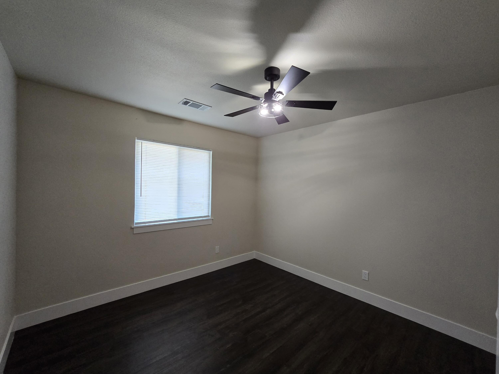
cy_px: 187
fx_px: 187
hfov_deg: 106.2
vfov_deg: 89.9
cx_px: 250
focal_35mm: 13
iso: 320
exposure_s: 1/60.2
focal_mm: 2.2
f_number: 2.2
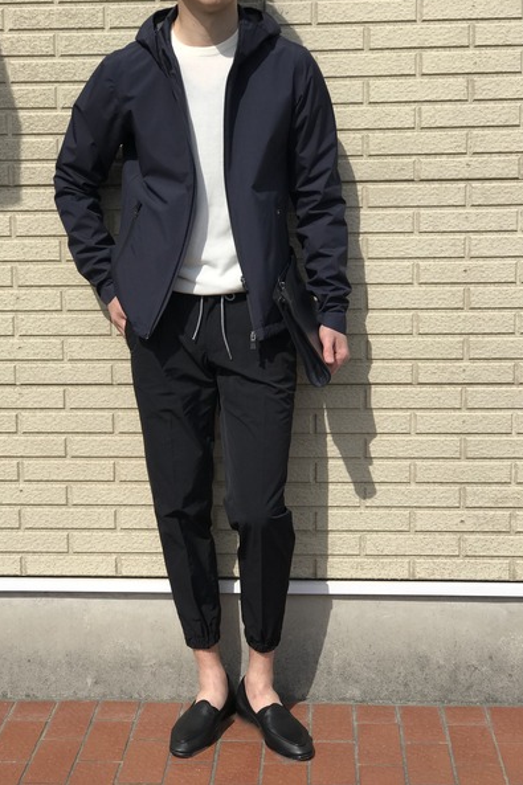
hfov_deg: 22.6
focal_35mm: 60
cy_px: 391
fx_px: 1308
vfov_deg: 33.4
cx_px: 226
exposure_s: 1/1259
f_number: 2.8
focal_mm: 6.6
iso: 20
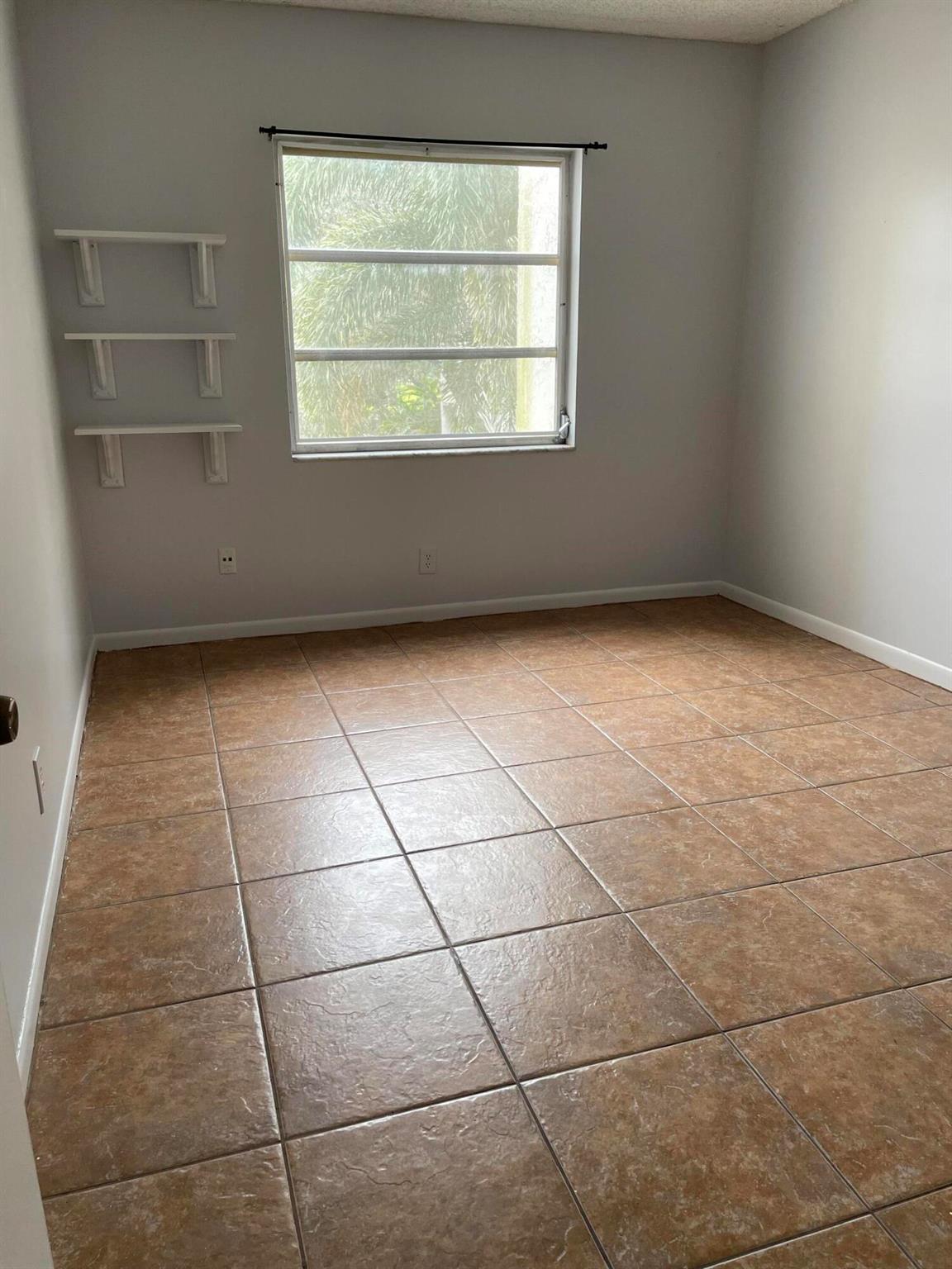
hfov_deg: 53.1
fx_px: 953
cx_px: 476
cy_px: 634
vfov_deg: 67.3
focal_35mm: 26
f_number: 1.6
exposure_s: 1/121
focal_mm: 4.2
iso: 80
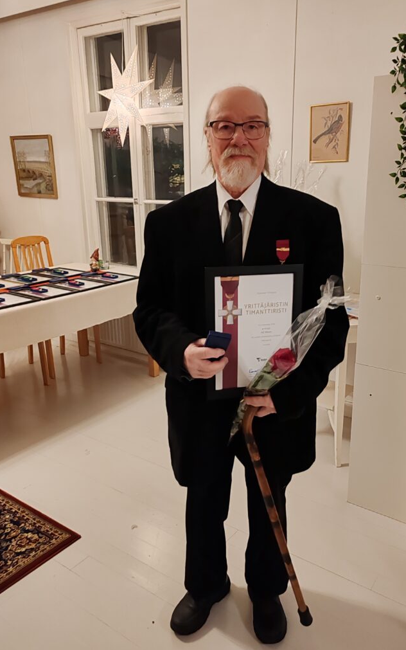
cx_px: 244
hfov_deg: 42.9
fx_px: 513
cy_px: 323
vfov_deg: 64.6
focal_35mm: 29
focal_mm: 6.12
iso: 2000
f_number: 1.9
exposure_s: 1/33
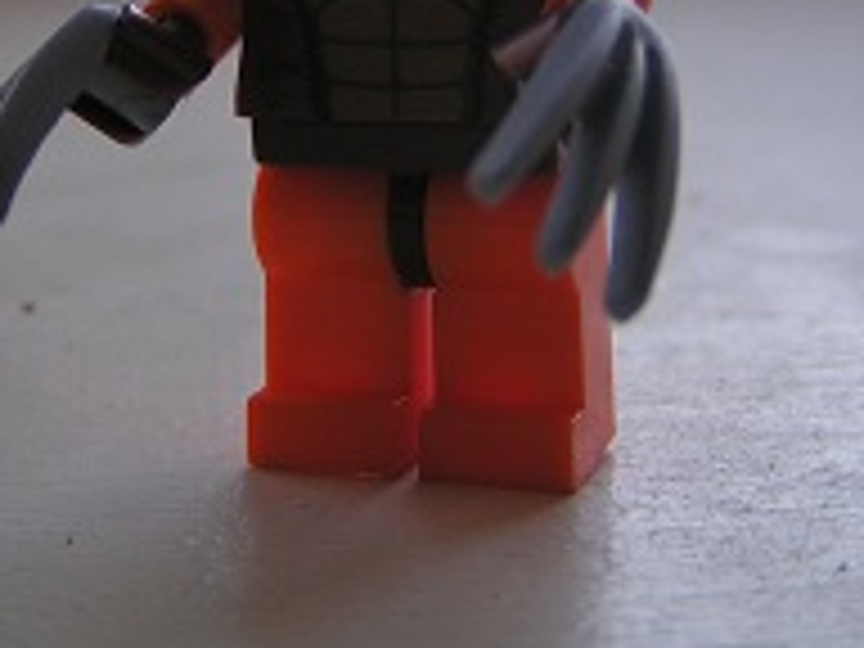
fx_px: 2022
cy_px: 58
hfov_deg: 24.1
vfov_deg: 17.9
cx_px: 342
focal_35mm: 81
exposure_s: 1/100
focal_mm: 5.8
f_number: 2.8
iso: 50
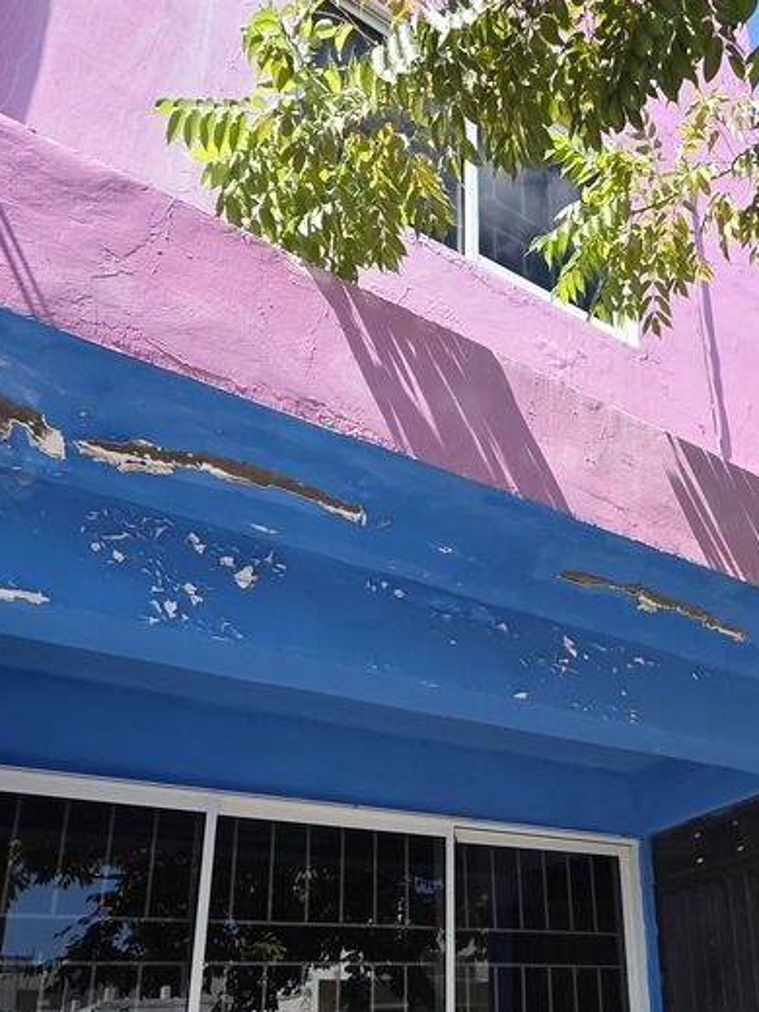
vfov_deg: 58.0
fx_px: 877
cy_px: 710
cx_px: 617
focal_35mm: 30
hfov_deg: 44.3
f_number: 1.9
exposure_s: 1/679
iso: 40
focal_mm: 2.2
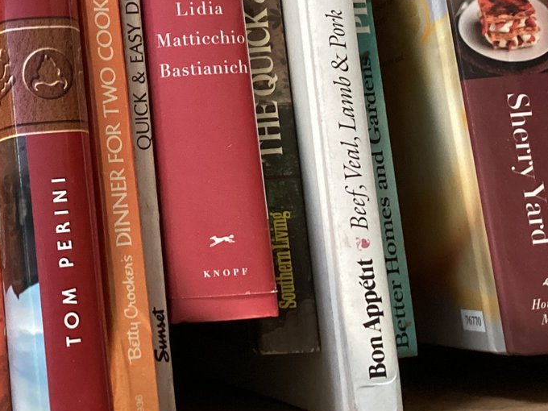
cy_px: 29
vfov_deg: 20.8
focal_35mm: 69
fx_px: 1092
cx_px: 74
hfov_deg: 27.3
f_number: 2.4
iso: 250
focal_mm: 3.3
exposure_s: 1/33
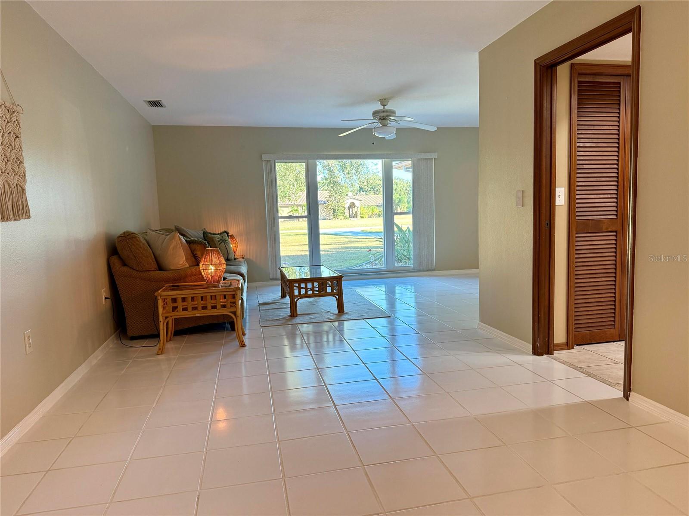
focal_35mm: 24
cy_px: 258
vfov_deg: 56.8
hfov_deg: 71.6
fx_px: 478
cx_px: 344
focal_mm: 6.76
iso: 250
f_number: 1.78
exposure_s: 1/120
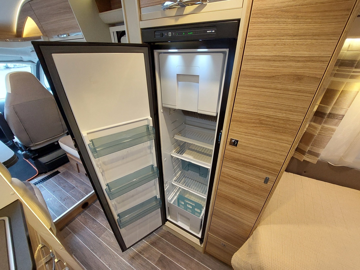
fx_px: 135
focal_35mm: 13
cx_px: 180
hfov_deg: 106.2
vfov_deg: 89.9
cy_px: 135
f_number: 2.2
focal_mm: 1.74
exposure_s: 1/50
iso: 250
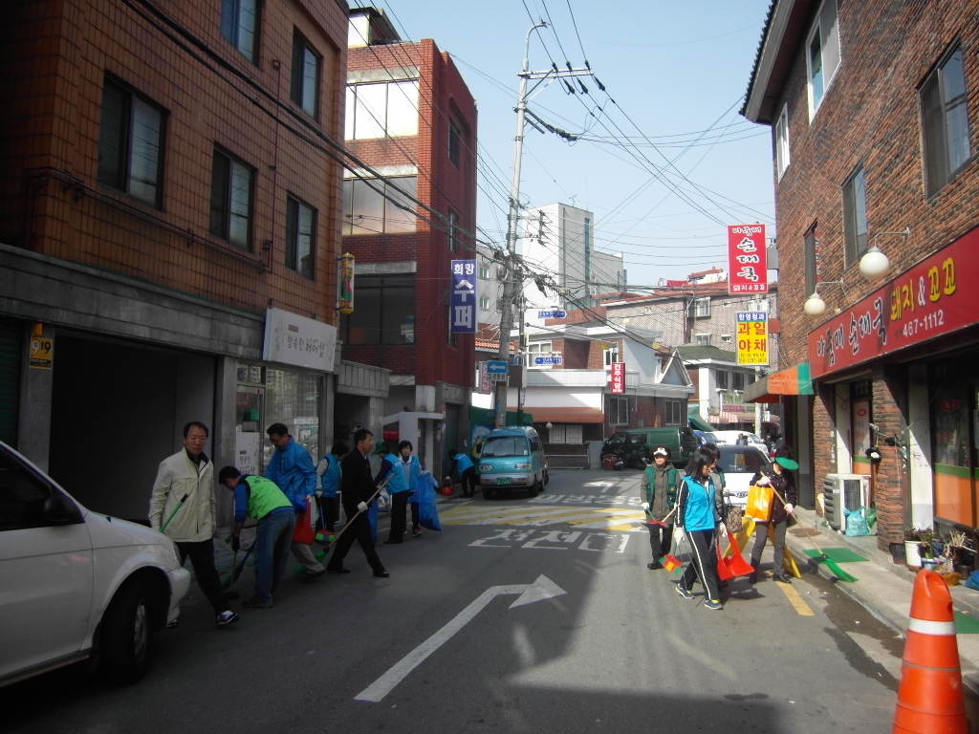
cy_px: 367
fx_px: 792
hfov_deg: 63.4
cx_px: 490
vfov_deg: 49.7
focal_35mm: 28
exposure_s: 1/125
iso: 80
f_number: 7.3
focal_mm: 6
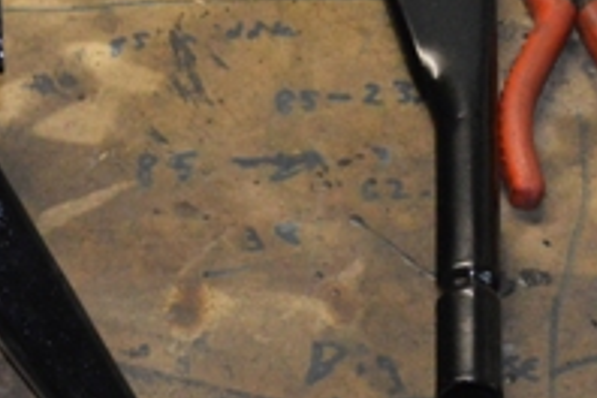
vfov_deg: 8.9
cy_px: 220
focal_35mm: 155
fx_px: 2570
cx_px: -81
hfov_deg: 13.0
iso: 3200
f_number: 4.2
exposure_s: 1/60
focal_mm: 32
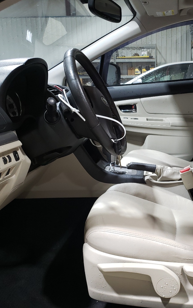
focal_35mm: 37
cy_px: 154
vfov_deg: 52.7
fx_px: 311
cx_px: 144
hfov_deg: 33.8
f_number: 1.5
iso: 101
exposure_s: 1/60.2
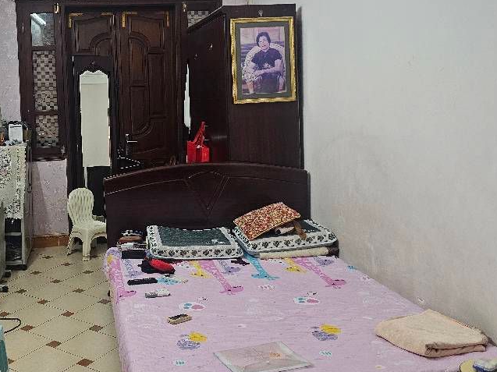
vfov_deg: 38.3
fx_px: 531
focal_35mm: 37
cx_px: 132
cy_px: 129
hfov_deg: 48.5
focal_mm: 6.3
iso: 800
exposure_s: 1/120
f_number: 1.7
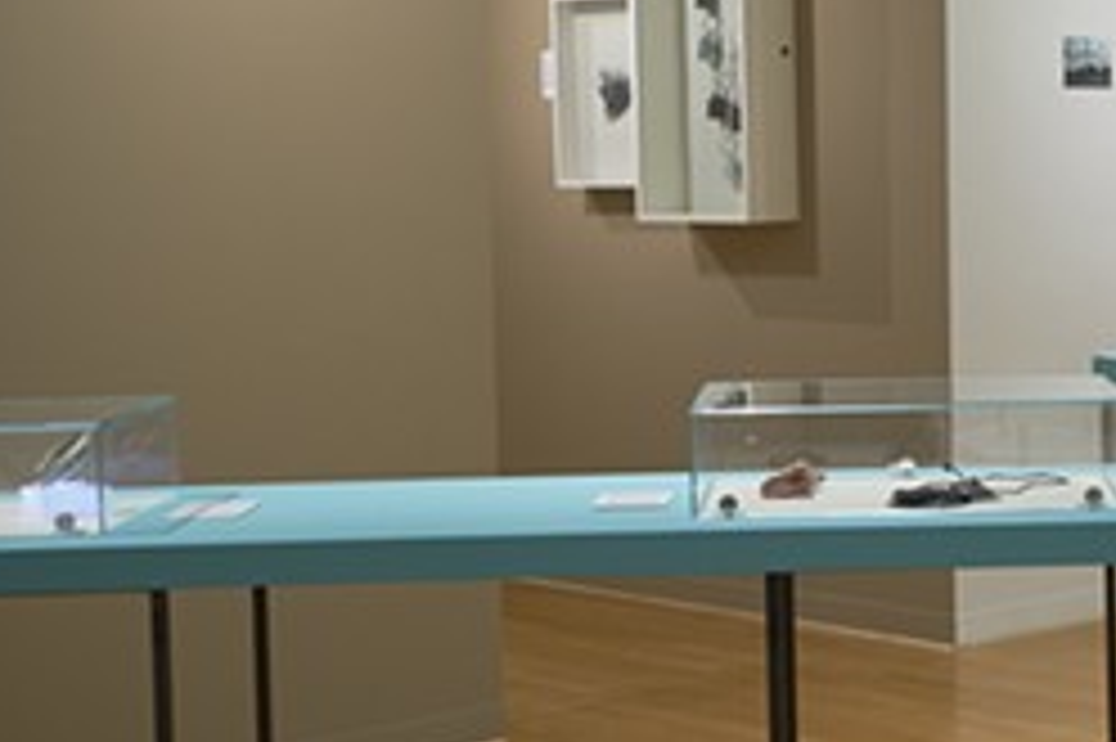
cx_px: 1053
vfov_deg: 16.0
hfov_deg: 23.2
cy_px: 274
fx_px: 2633
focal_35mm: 85
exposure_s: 1/160
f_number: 4
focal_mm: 21.9
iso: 500
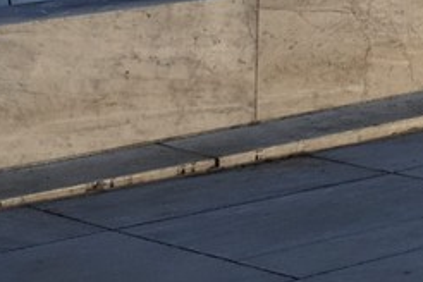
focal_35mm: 156
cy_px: -463
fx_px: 1833
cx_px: 1274
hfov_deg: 9.9
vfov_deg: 7.9
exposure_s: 1/8
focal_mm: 24
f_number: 6.3
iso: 800
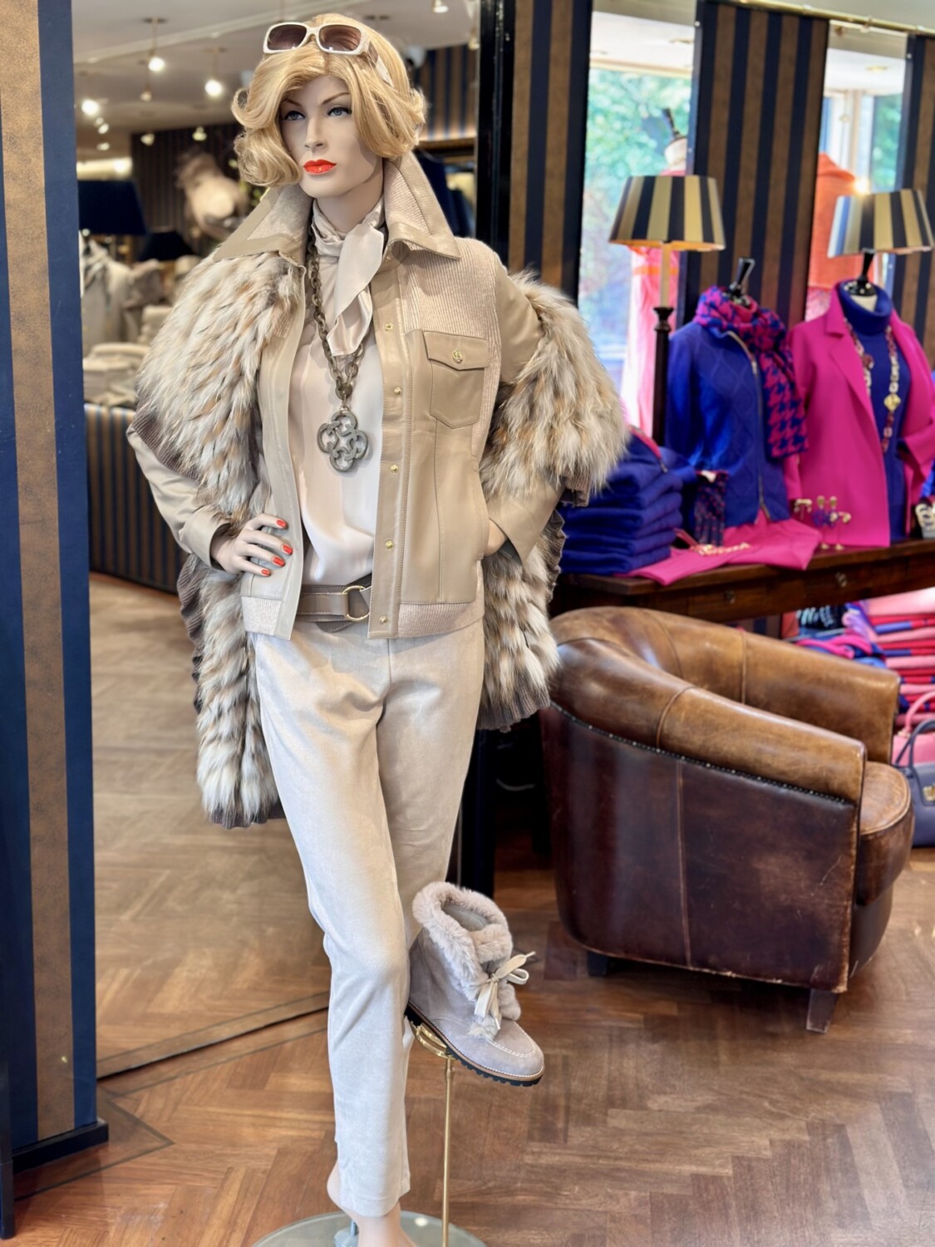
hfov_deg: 30.3
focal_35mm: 48
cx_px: 468
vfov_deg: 39.7
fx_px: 1729
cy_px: 624
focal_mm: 6.86
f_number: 1.78
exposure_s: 1/100
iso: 80
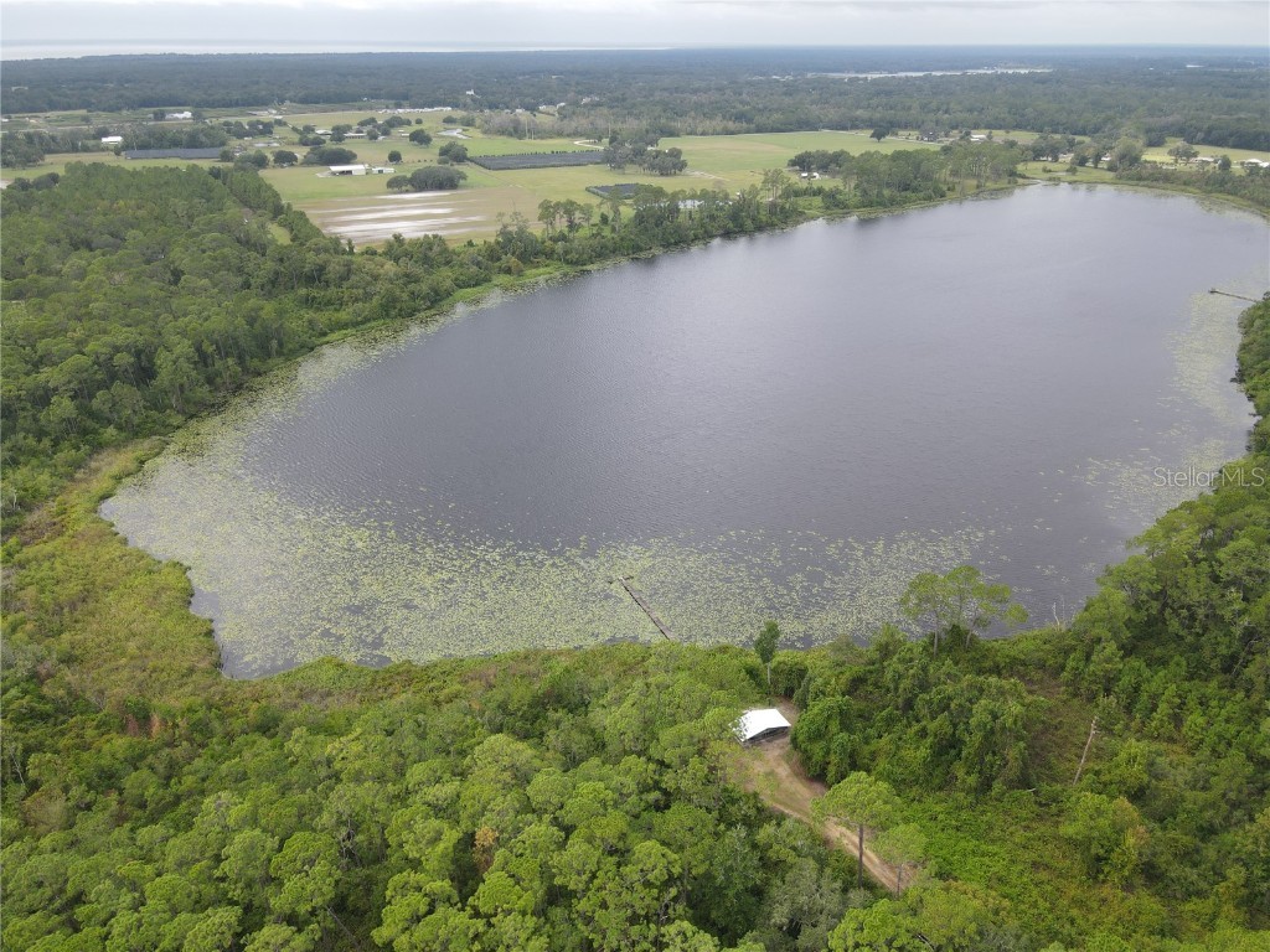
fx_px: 881
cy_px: 476
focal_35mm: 24
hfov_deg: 71.6
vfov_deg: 56.8
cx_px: 635
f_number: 2.8
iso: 100
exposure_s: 1/250
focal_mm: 4.5
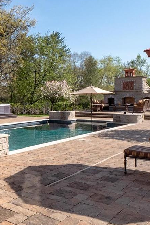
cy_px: 107
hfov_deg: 31.5
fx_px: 243
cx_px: -2
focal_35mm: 39
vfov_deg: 49.5
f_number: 5.6
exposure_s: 1/2000
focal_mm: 8
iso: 400
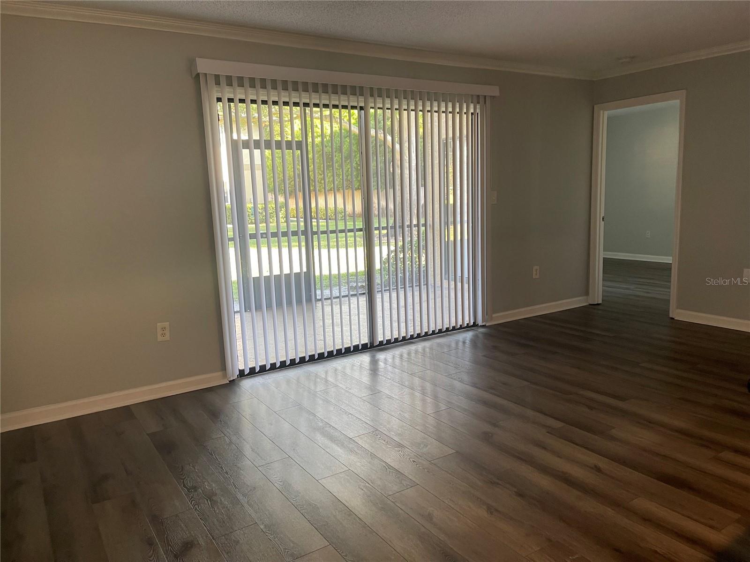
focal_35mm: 25
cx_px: 375
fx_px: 542
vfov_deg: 54.9
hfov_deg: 69.4
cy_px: 281
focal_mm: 5.1
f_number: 1.6
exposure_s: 1/60
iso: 100
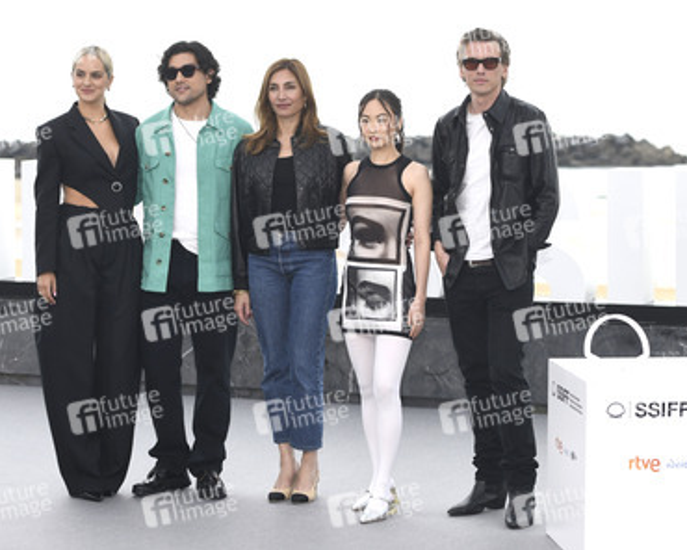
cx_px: 326
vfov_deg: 19.2
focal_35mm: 80
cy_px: 273
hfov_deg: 23.8
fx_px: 1627
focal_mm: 70
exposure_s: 1/640
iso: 640
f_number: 4
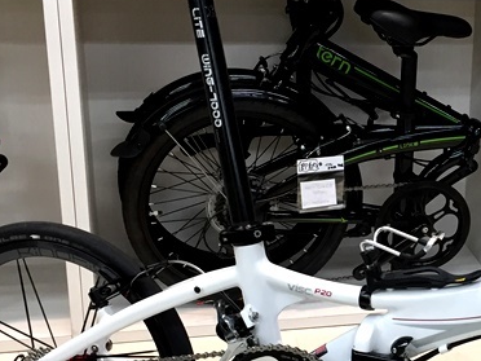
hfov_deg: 23.9
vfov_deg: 18.8
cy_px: 238
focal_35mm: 78
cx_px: 489
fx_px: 1084
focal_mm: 4.15
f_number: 2.2
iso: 50
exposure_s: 1/33
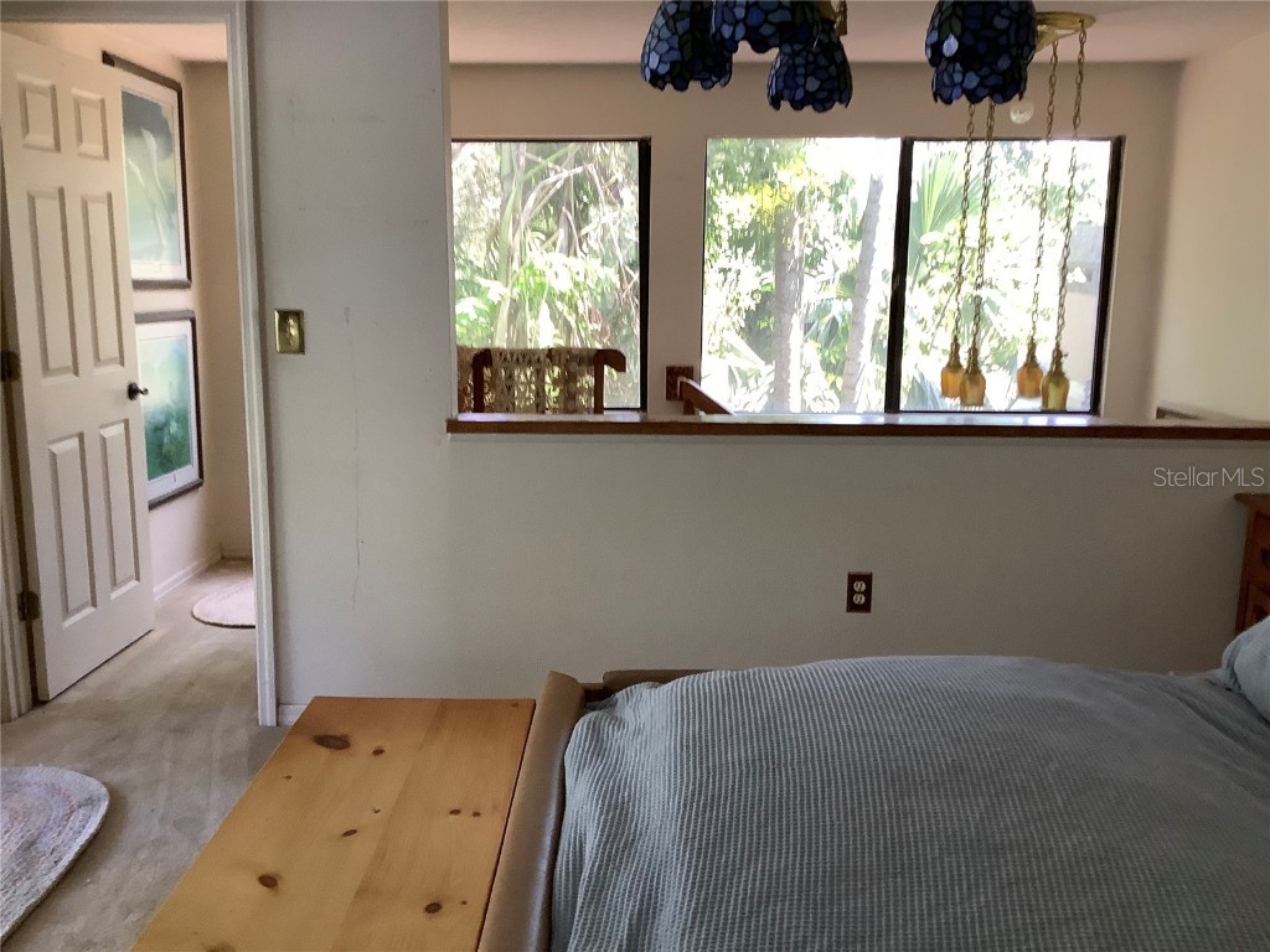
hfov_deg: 58.4
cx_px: 635
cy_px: 476
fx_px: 1137
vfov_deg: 45.4
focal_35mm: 31
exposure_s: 1/60
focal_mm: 3.3
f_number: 2.4
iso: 125
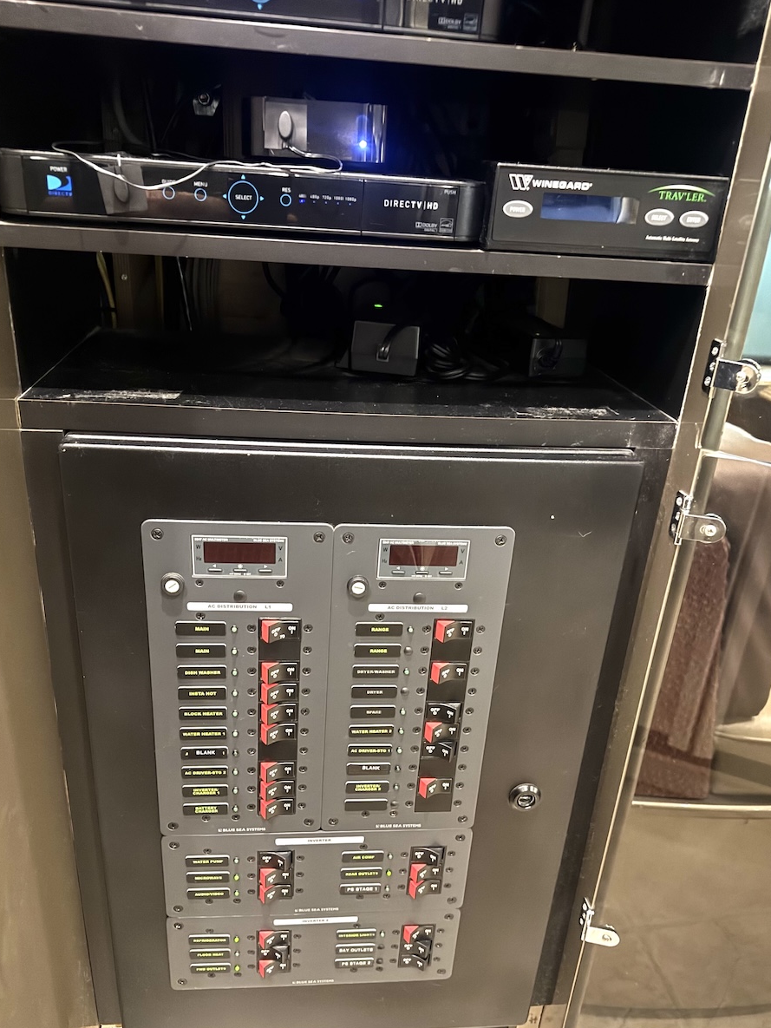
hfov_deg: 51.4
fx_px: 802
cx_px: 379
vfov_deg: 65.1
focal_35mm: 27
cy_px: 576
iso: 1250
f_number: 1.78
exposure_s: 1/17
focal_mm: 6.76
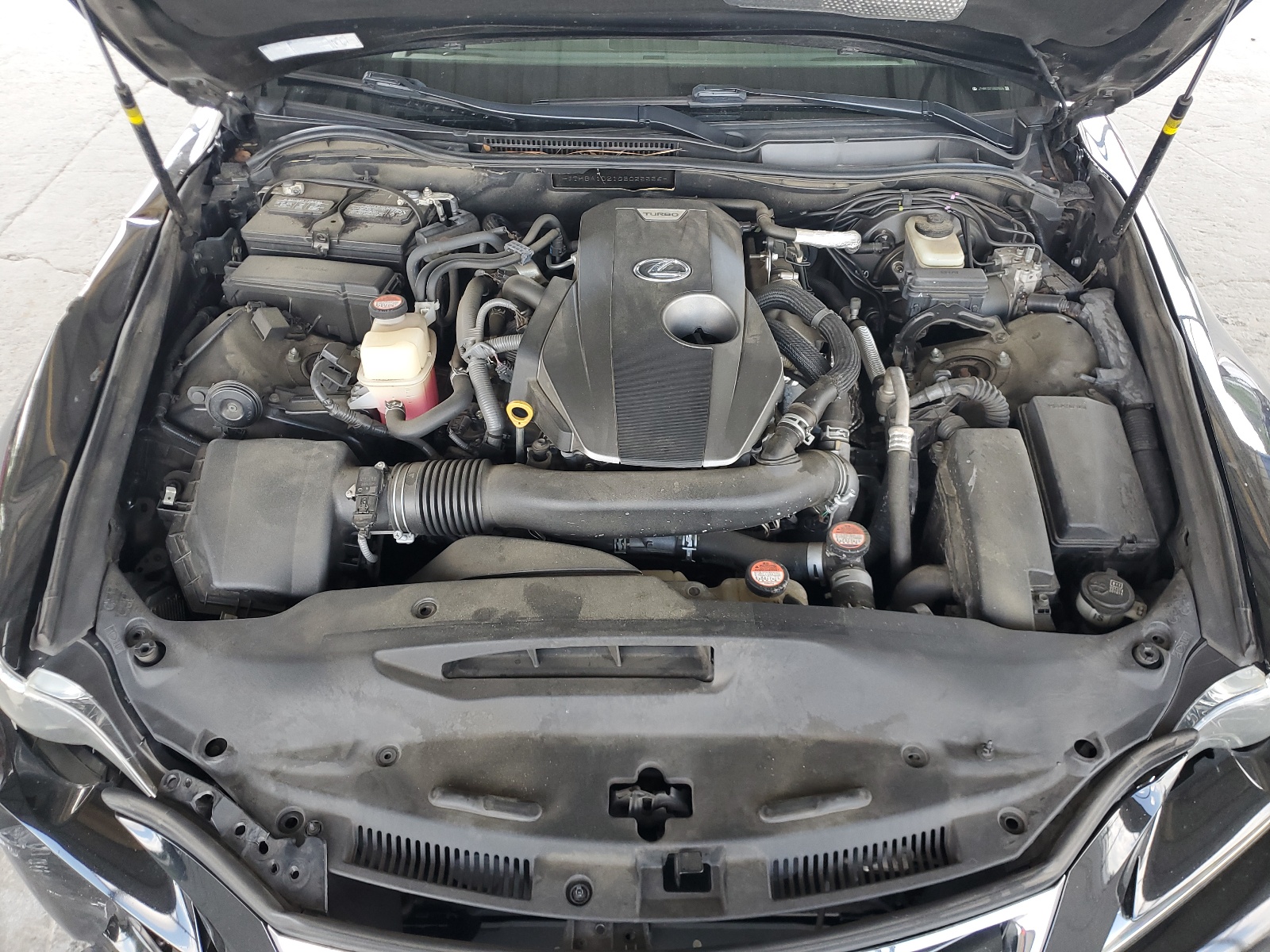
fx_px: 954
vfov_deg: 53.1
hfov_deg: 67.3
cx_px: 635
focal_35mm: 26
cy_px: 476
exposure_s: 1/120
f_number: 1.5
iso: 63
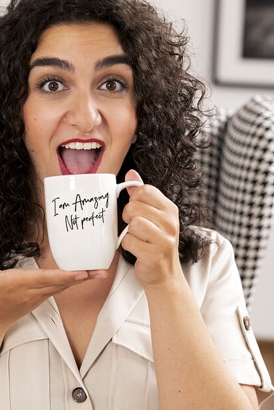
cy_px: 218
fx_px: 1690
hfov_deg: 9.3
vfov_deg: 13.9
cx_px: 85
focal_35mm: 148
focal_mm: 105
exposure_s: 1/60
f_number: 4.5
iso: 500
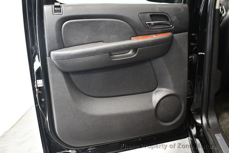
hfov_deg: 53.1
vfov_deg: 37.0
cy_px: 76
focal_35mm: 36
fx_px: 229
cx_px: 114
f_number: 3.5
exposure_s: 1/60
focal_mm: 18
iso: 4000
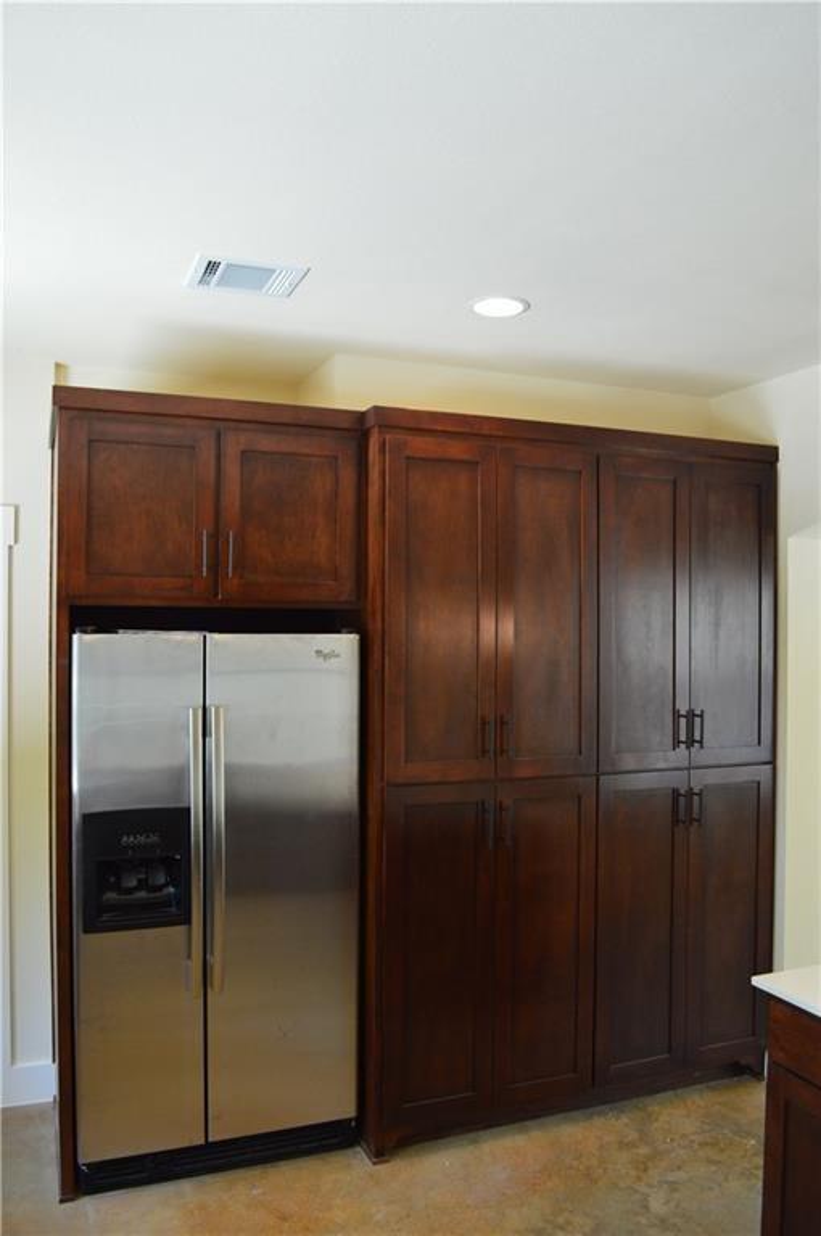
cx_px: 410
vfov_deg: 67.4
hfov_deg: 47.8
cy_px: 618
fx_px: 926
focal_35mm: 27
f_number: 4.5
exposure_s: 1/60
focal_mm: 18
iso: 800
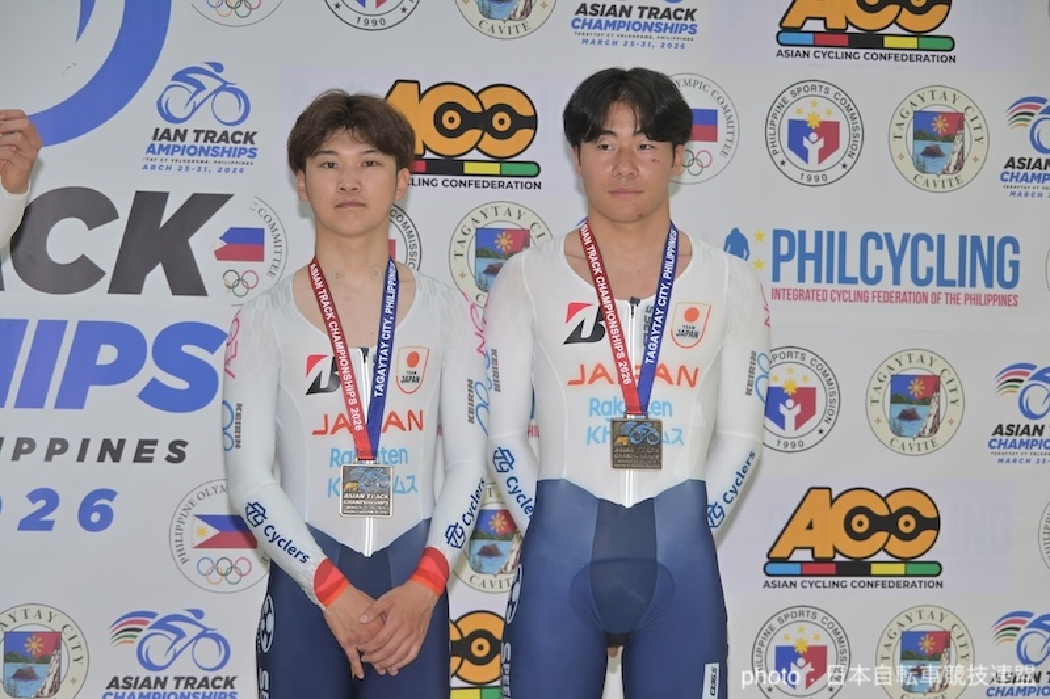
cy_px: 350
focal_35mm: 105
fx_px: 3062
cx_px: 525
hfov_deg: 19.5
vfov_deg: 13.0
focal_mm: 105
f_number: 8
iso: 1000
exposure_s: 1/160
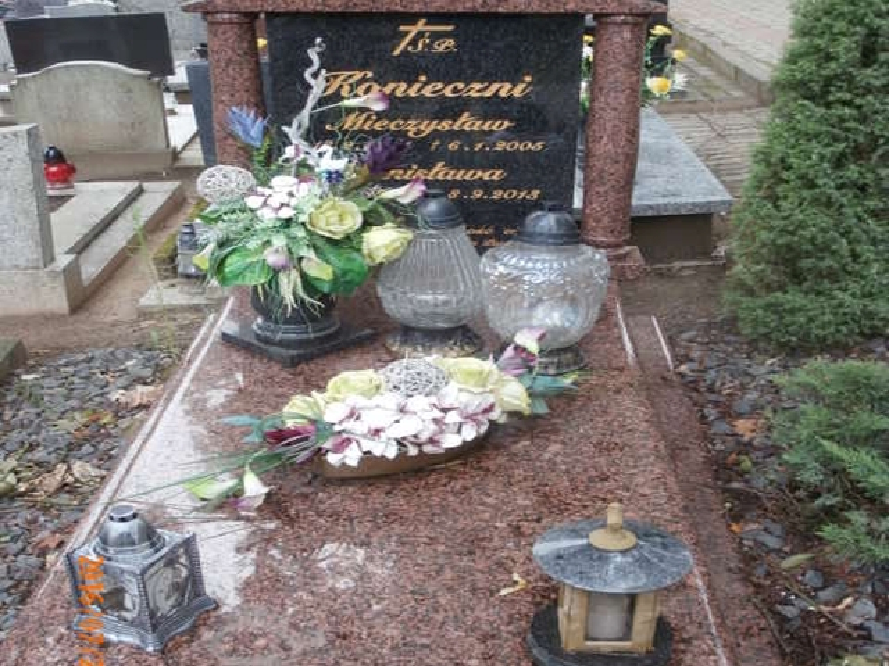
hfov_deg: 49.0
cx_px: 444
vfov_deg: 37.7
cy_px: 333
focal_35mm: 38
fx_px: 976
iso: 100
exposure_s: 1/40
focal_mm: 6.67
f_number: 3.9
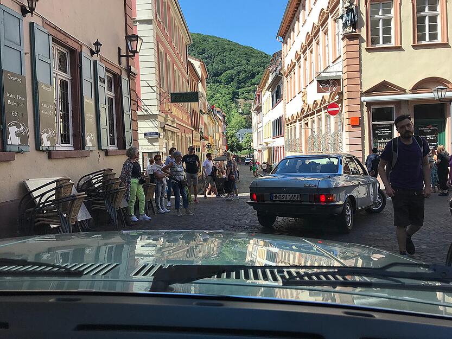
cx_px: 226
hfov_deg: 63.4
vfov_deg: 49.8
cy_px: 170
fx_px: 366
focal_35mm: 28
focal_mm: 3.99
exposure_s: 1/879
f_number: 1.8
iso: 20
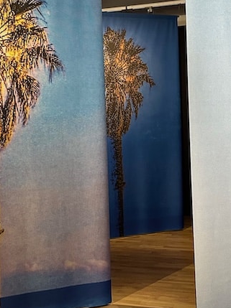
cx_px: 142
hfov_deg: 26.0
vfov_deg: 34.3
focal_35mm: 56
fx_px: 499
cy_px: 136
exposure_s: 1/50
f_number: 1.78
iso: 800
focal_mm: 6.86
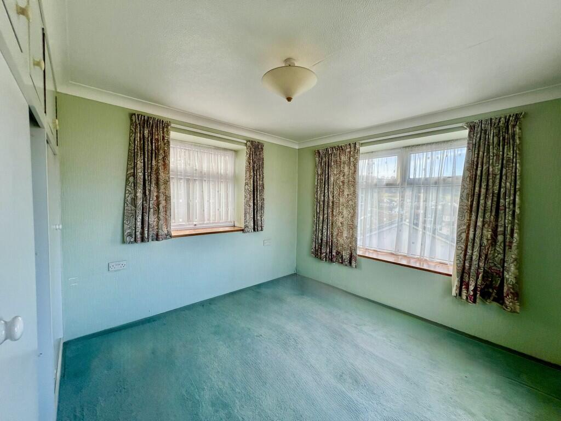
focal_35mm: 13
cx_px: 280
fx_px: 211
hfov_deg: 106.2
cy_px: 210
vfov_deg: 89.9
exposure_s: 1/99
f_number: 1.8
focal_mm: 1.57
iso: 32
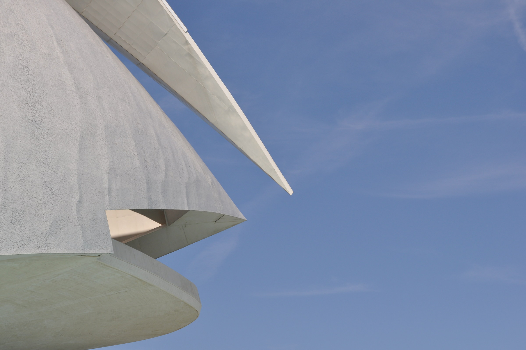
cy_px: 175
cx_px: 263
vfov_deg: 16.5
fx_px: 1204
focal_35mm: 82
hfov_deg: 24.6
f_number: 11
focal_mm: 55
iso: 200
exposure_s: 1/500
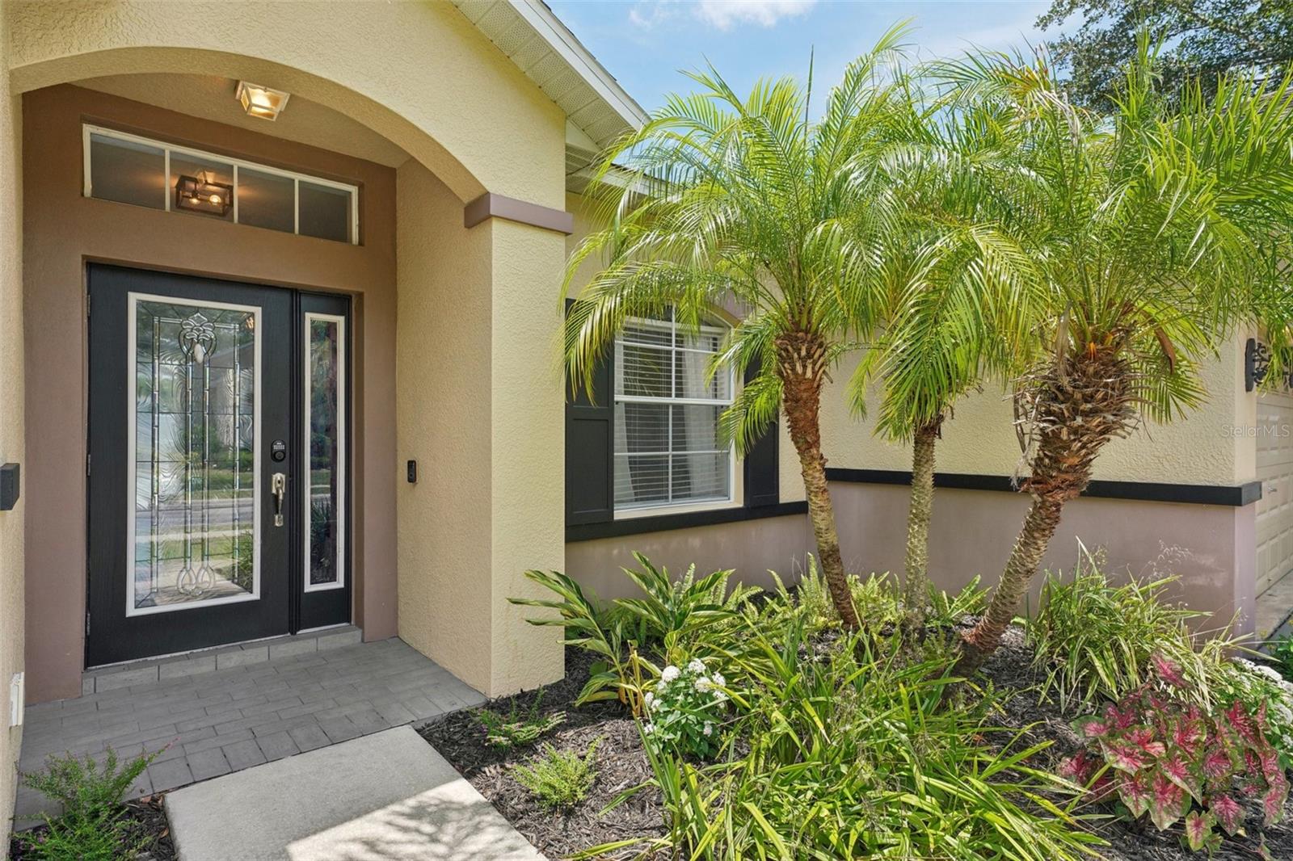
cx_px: 646
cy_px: 430
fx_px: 682
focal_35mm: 19
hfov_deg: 86.9
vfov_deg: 64.5
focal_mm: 19
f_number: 8
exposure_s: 1/500
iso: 640
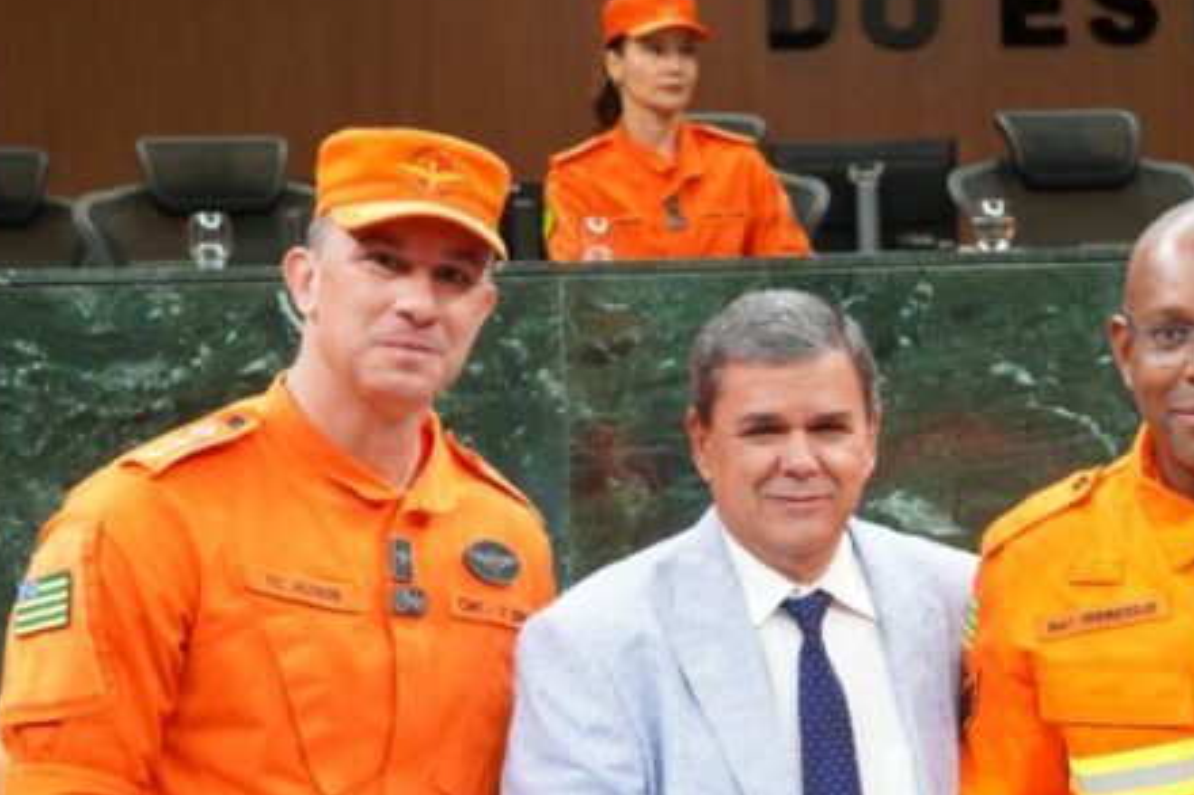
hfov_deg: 22.9
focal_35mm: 88
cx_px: 923
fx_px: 2917
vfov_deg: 15.4
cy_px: 640
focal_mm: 43
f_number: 5
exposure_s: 1/160
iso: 1250
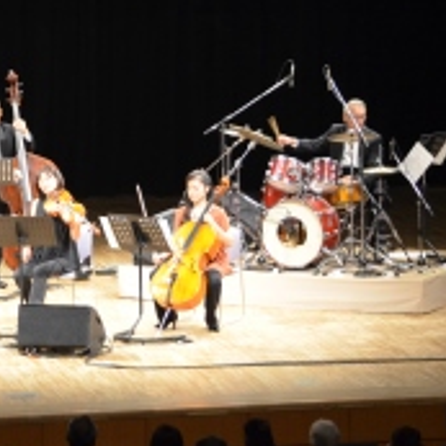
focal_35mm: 237
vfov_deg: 7.4
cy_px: 104
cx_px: -28
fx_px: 3455
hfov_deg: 7.3
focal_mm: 72
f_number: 4.5
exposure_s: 1/30
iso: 2000
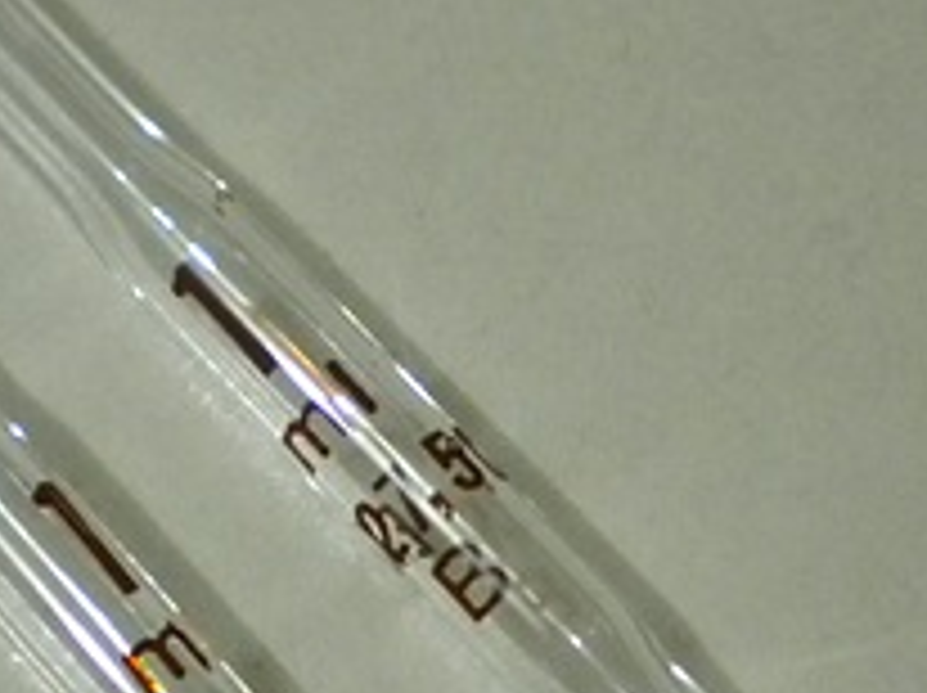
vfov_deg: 14.3
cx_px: 526
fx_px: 2728
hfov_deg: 19.3
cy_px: 644
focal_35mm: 102
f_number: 3.1
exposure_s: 1/11.6
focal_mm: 6.3
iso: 400
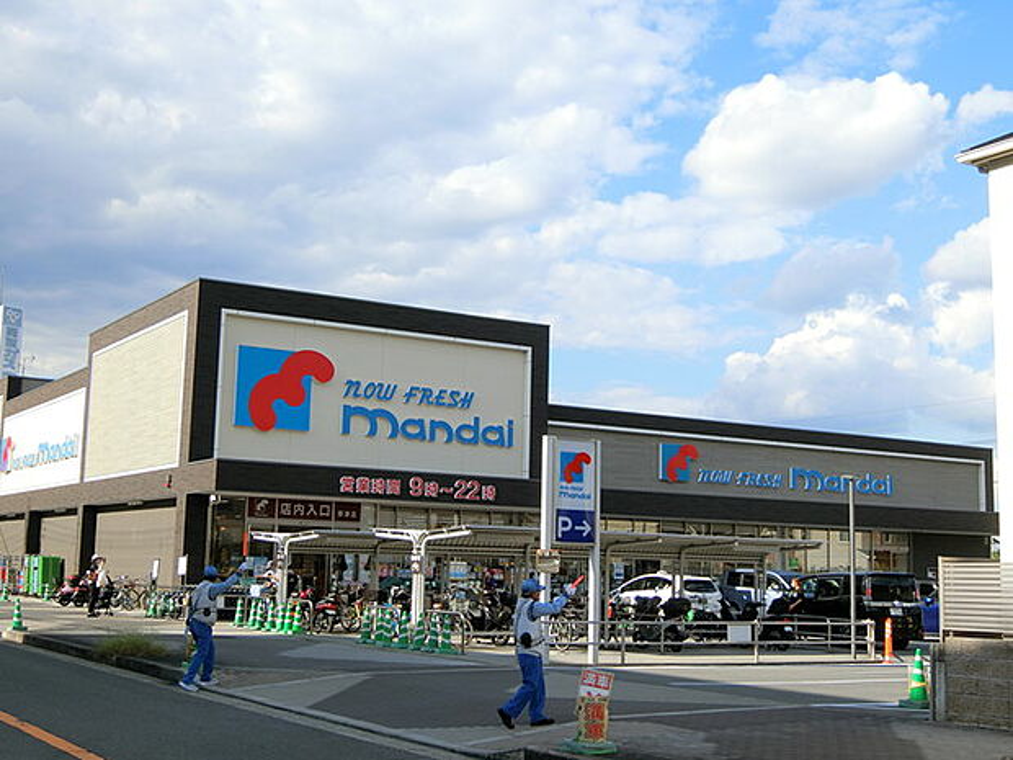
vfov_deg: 30.3
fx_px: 1405
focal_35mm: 48
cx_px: 506
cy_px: 380
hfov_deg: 39.7
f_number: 4.2
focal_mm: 10.2
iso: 80
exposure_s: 1/400
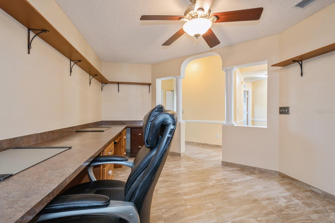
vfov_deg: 77.3
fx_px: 140
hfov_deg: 100.4
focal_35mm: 15
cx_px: 168
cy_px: 112
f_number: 8
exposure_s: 1/2.5
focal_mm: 10
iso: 200
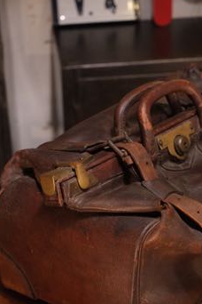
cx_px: 154
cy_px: 188
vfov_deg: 21.9
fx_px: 783
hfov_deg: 14.6
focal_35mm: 93
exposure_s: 1/125
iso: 2500
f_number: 4
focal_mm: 35
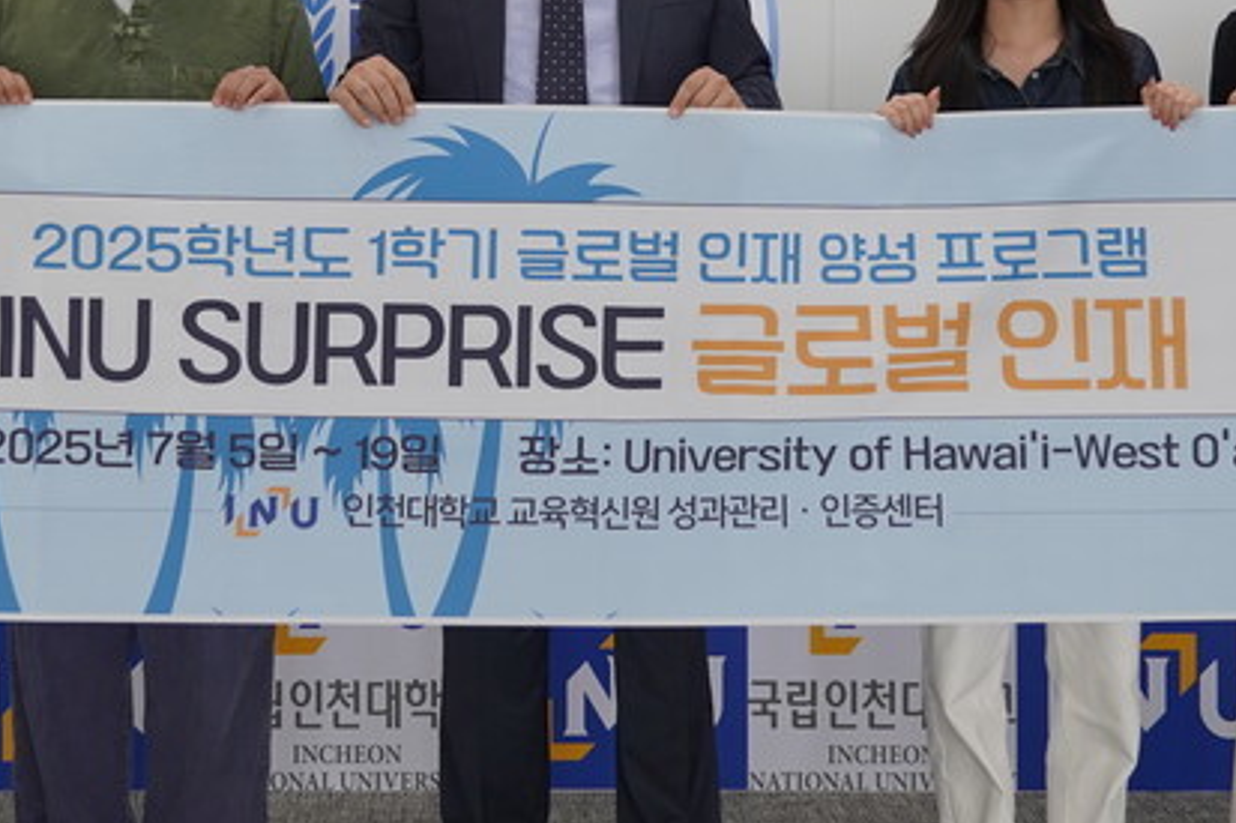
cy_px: 33
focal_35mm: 79
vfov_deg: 16.9
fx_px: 2711
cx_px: 473
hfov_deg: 25.6
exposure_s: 1/160
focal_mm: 34
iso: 800
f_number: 4
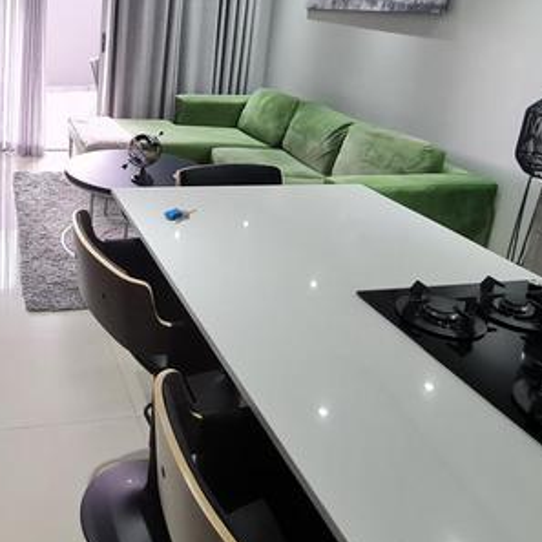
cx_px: 117
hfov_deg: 49.8
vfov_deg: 50.3
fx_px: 549
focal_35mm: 31
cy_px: 133
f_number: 2.2
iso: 250
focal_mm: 2.2
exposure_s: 1/50
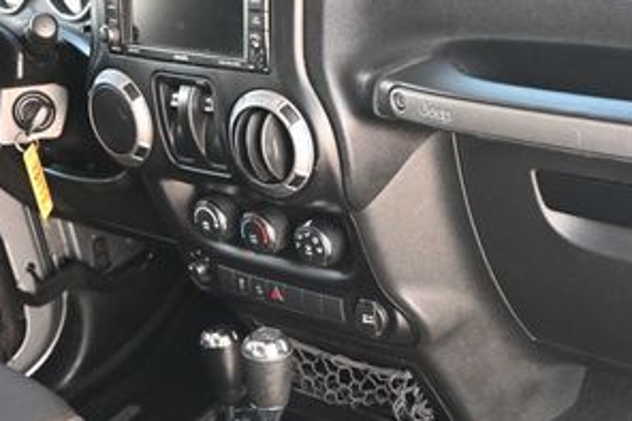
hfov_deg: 29.5
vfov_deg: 19.9
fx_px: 1194
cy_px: 280
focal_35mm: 68
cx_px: 406
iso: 1100
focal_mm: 21
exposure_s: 1/125
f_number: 4
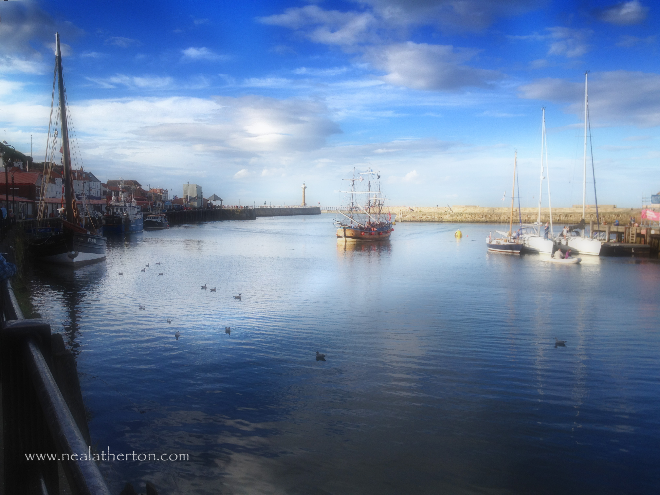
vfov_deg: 40.7
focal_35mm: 35
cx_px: 330
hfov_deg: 52.6
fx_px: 667
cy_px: 248
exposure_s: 1/1200
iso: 64
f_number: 2.4
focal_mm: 4.28
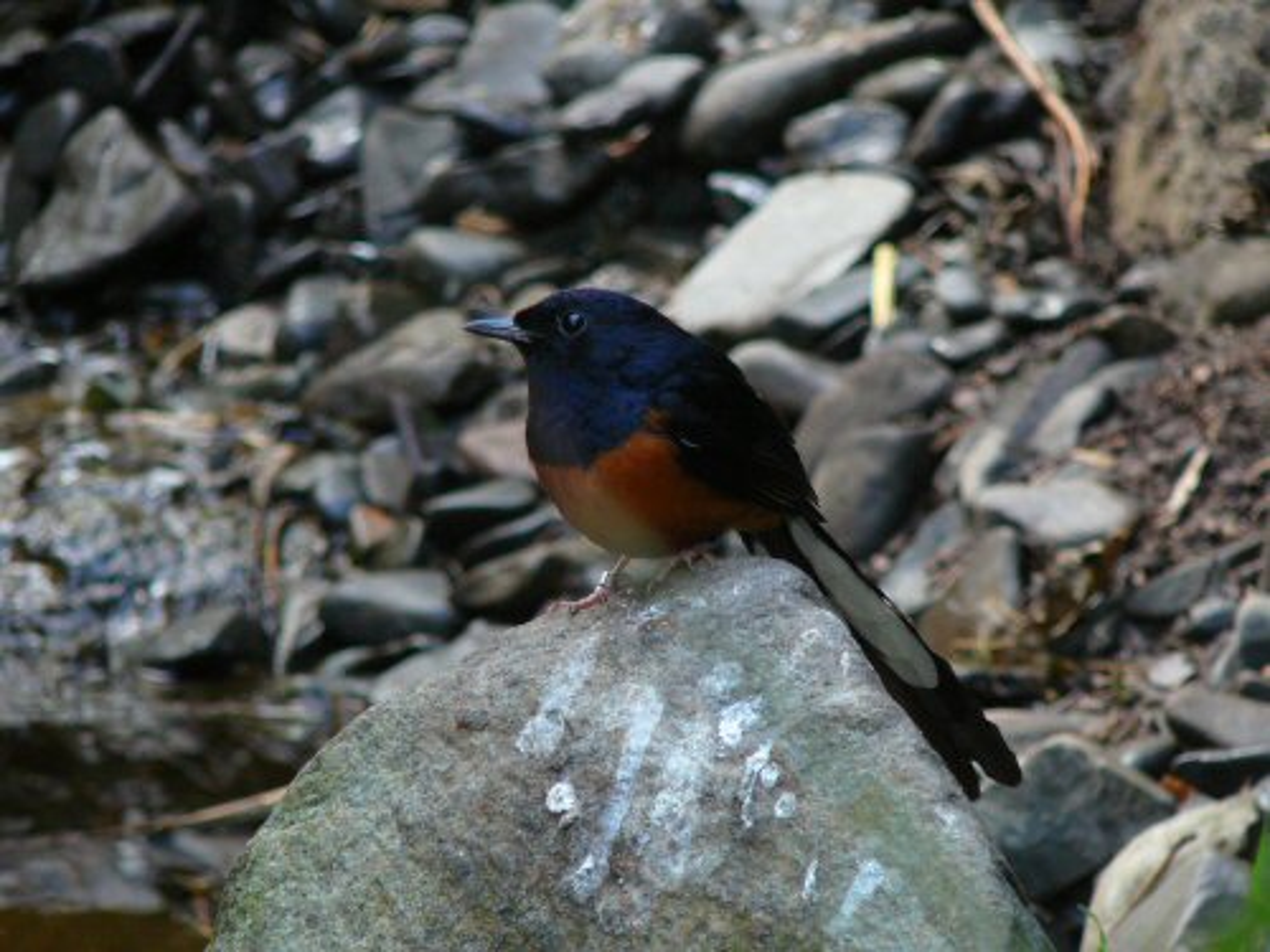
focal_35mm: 350
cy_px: 476
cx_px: 635
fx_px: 12841
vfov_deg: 4.2
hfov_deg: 5.7
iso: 200
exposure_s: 1/50
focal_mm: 52
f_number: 4.2
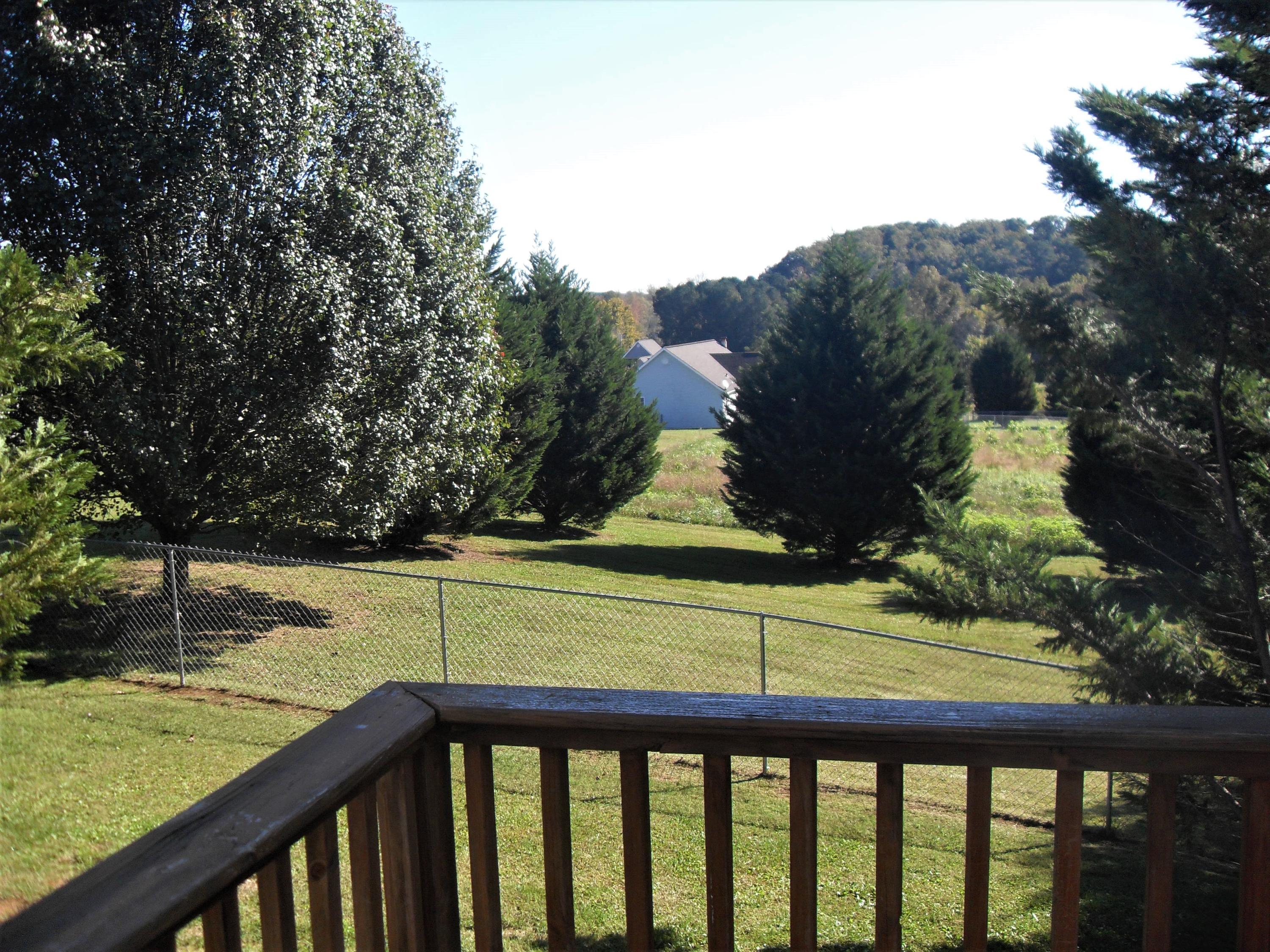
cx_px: 635
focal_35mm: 34
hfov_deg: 54.0
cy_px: 476
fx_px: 1247
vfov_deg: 41.8
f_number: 7
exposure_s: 1/125
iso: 80
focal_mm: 6.3
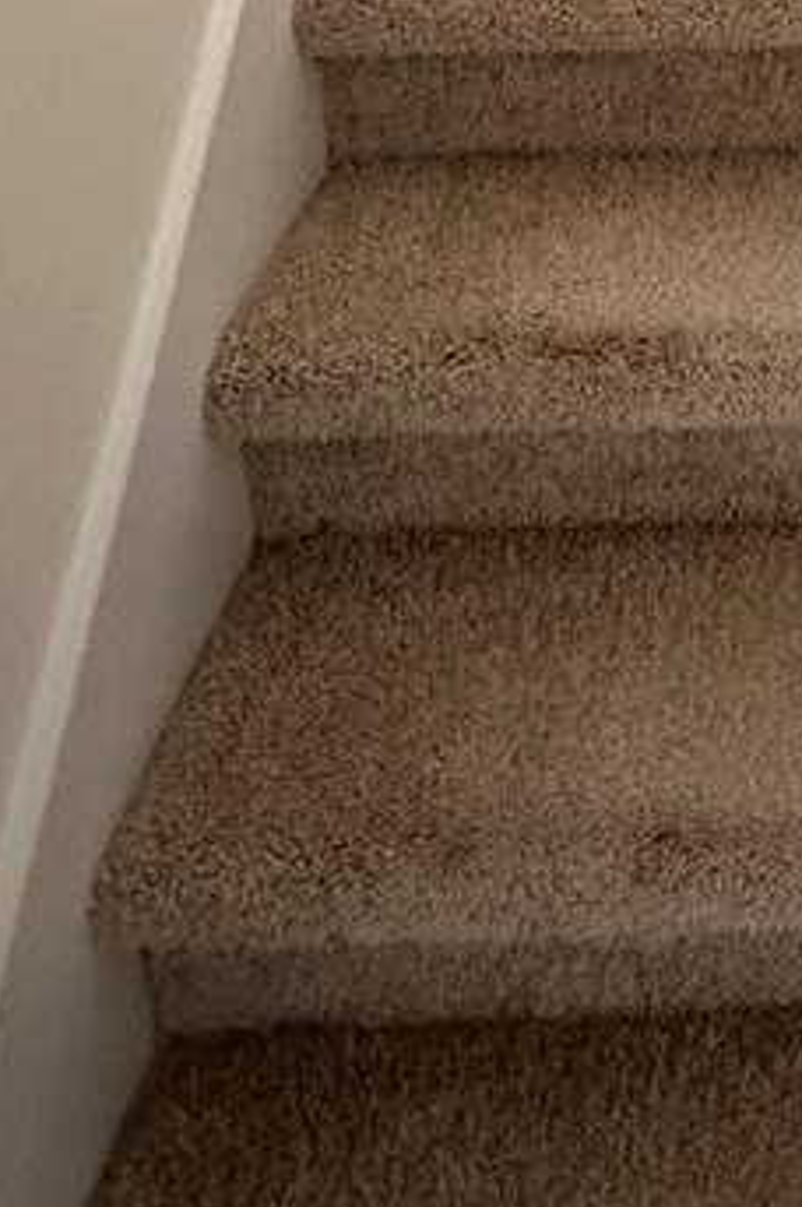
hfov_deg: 24.1
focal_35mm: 51
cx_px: 950
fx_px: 1708
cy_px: -172
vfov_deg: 33.2
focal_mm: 2.22
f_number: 2.2
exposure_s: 1/42
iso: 1250
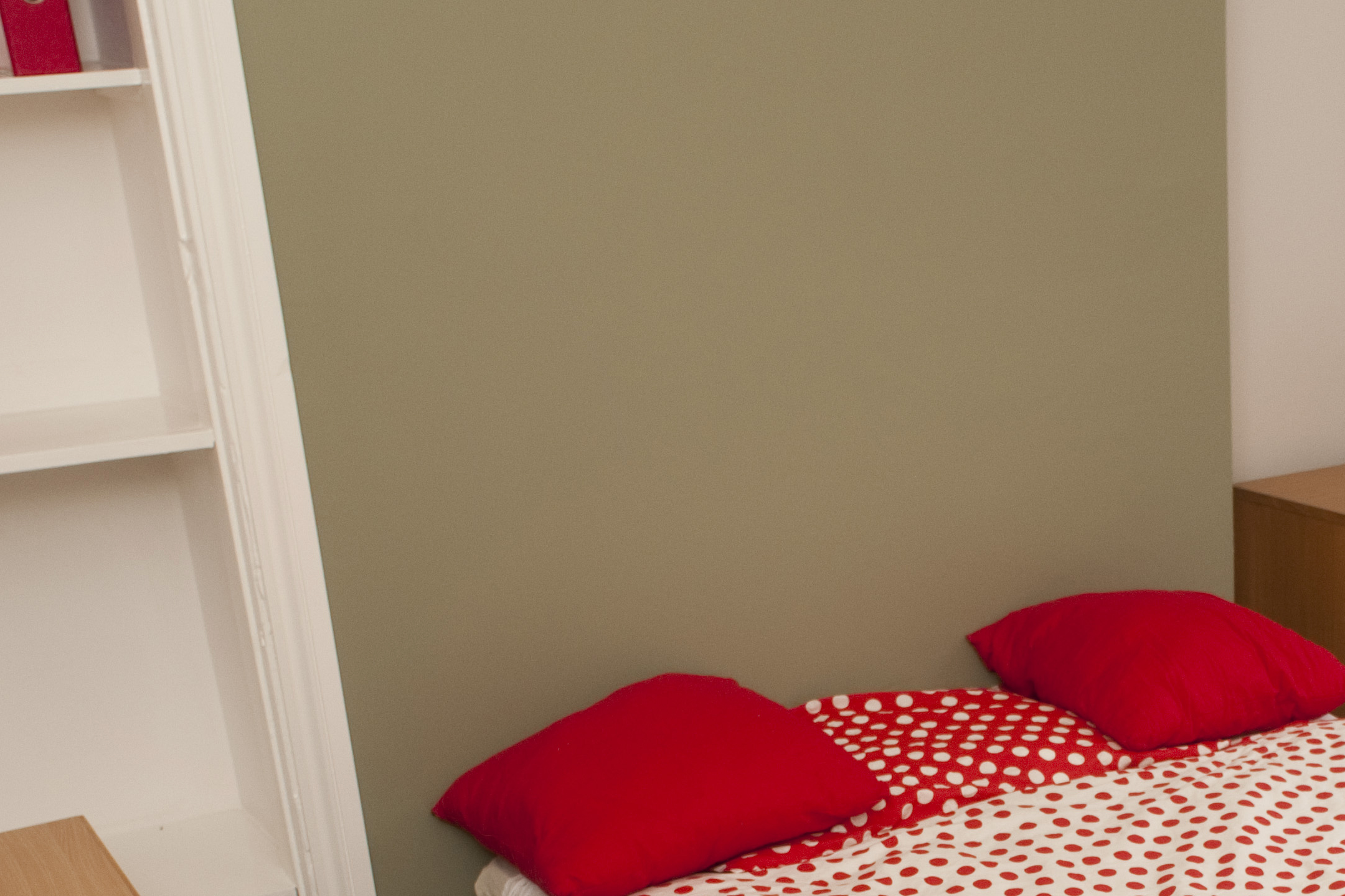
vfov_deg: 22.8
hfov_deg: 34.2
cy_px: 973
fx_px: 2092
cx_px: 1130
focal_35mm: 56
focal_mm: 20
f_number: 5
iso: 200
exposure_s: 1/60
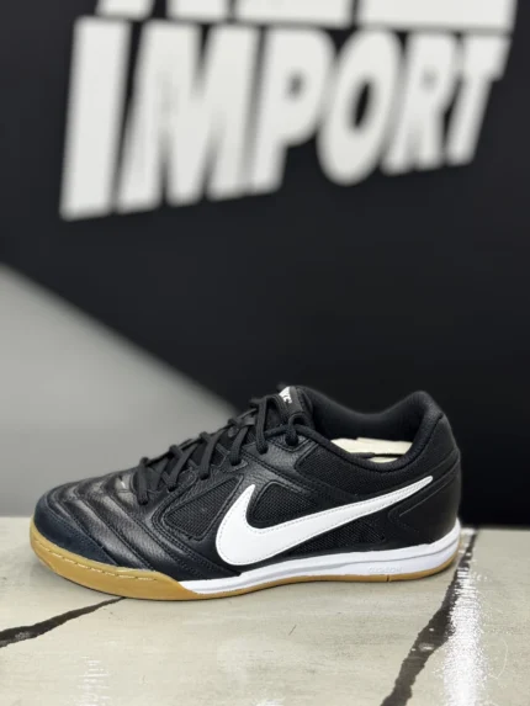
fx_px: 980
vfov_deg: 39.6
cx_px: 265
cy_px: 353
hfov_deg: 30.3
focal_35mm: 48
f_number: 1.78
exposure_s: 1/40
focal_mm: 6.76
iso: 250
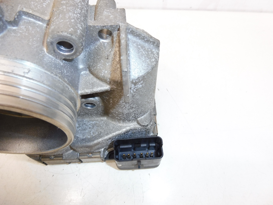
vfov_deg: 56.8
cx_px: 136
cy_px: 102
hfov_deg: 71.6
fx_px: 189
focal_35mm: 24
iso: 200
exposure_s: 1/60
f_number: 3.5
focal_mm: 4.3
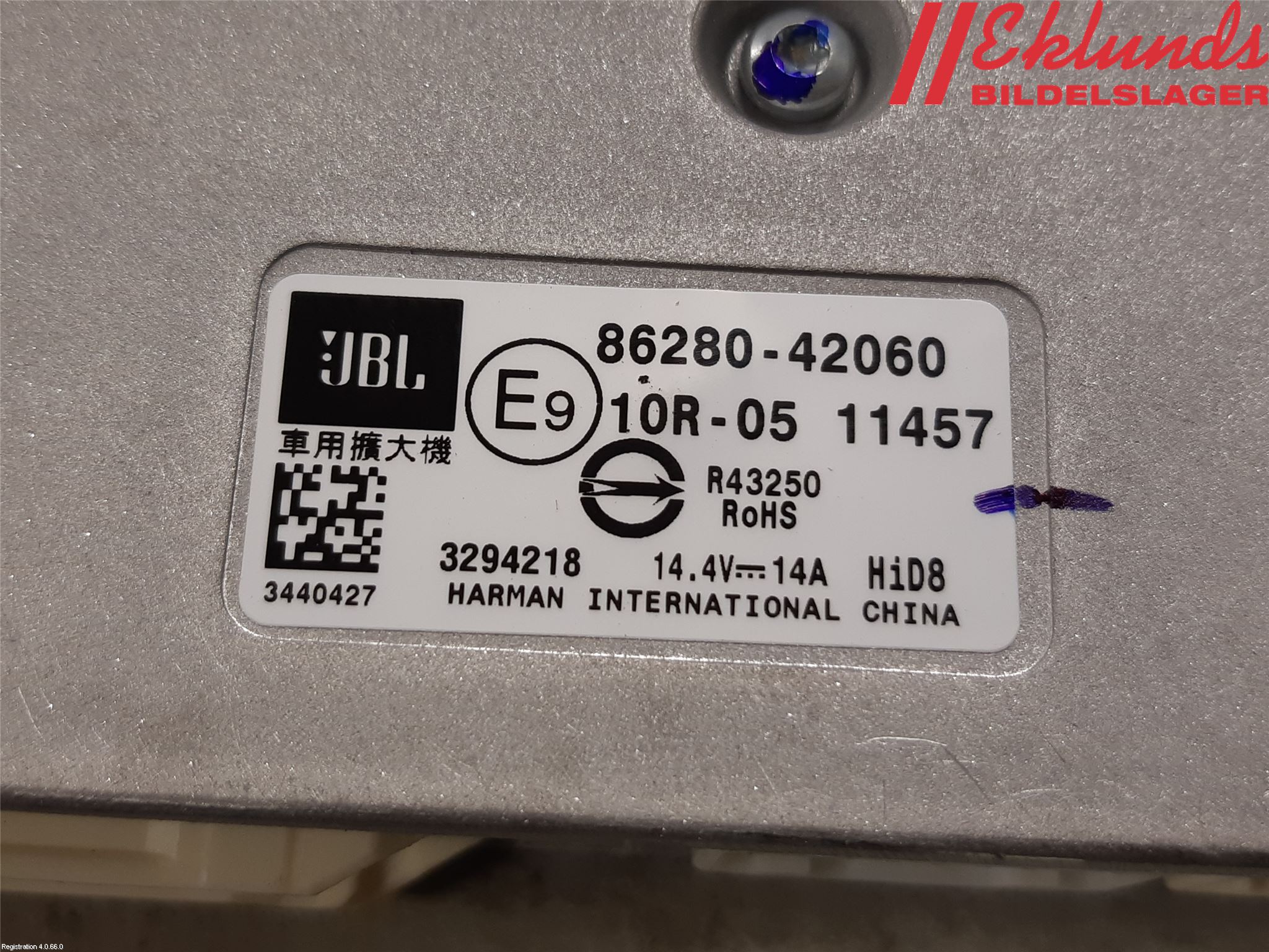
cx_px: 634
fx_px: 953
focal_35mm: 26
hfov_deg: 67.3
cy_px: 476
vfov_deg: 53.1
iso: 50
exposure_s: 1/50
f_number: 1.7
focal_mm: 3.93
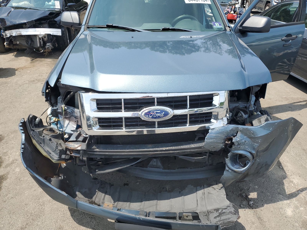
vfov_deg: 53.1
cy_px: 115
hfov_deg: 67.3
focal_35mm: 26
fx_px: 231
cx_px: 154
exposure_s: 1/2000
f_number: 1.5
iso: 50
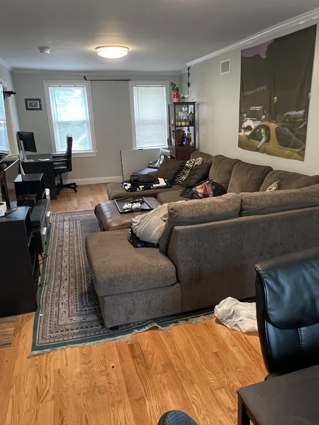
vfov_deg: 67.3
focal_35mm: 26
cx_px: 179
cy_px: 218
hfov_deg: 52.9
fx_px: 319
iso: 250
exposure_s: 1/60
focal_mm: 1.57
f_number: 1.8
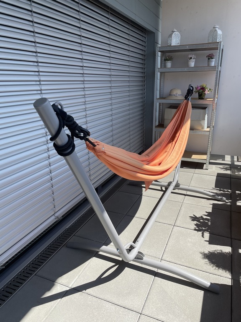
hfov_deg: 53.1
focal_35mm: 26
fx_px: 241
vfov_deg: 67.3
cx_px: 120
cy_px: 161
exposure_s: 1/1949
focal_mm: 4.2
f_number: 1.6
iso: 32
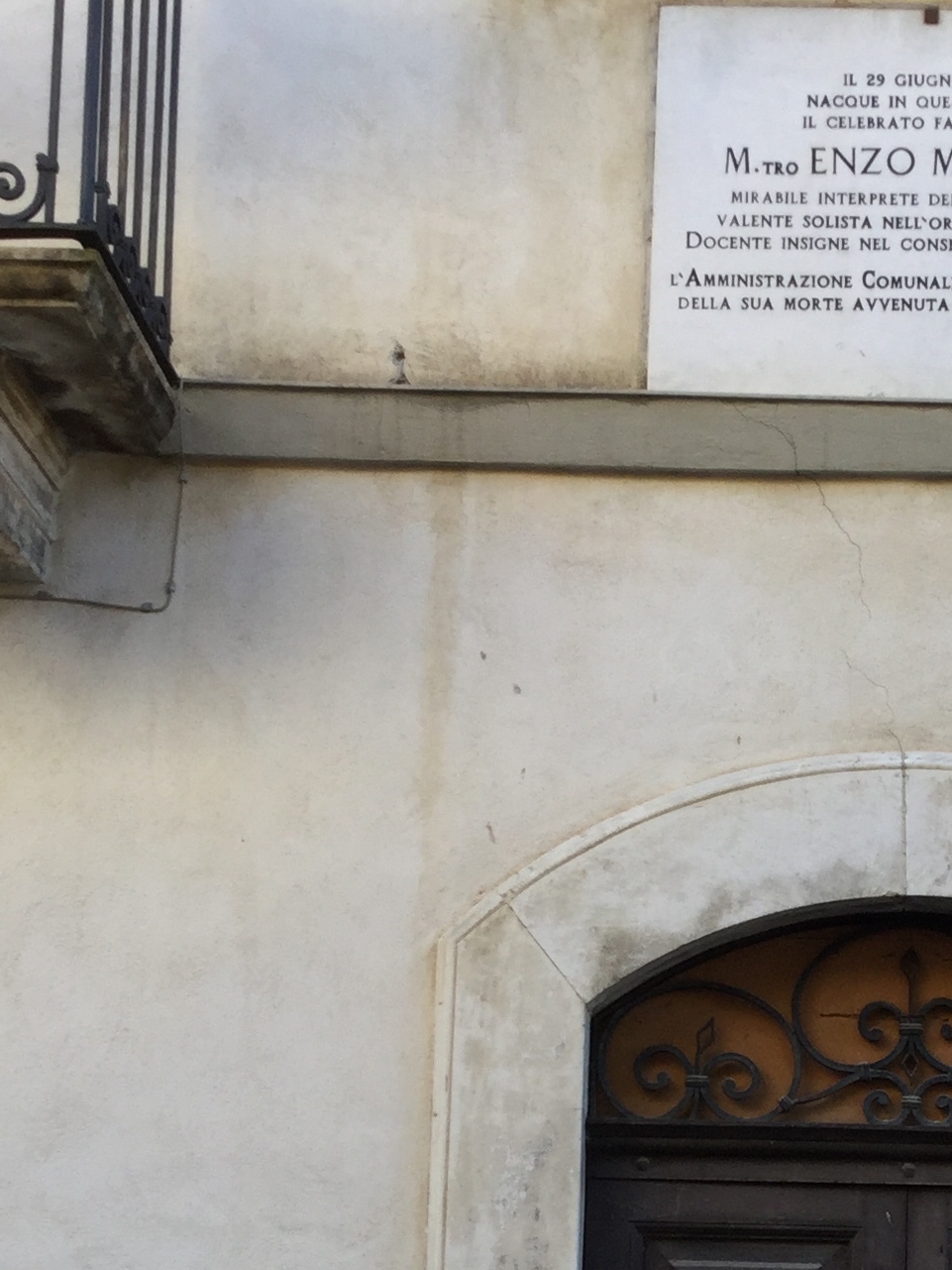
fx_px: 2896
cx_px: 733
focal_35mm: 79
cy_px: 1097
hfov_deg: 18.5
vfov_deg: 24.1
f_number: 2.4
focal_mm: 3.3
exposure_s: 1/132
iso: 25
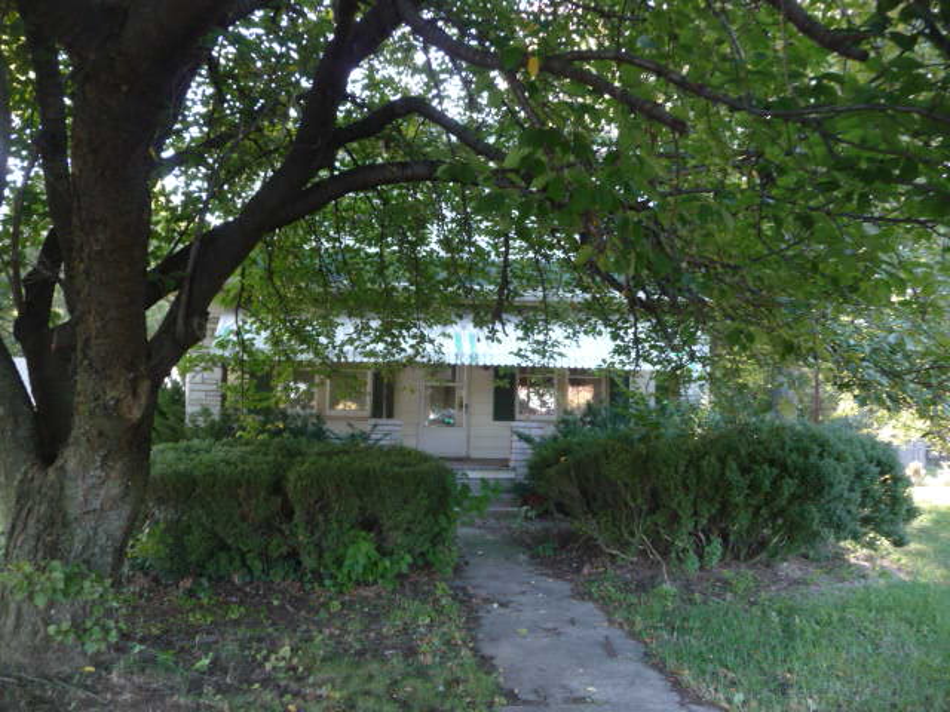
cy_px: 356
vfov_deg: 49.7
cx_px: 475
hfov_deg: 63.4
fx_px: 768
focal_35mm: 28
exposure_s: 1/30
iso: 160
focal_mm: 4.7
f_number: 3.3
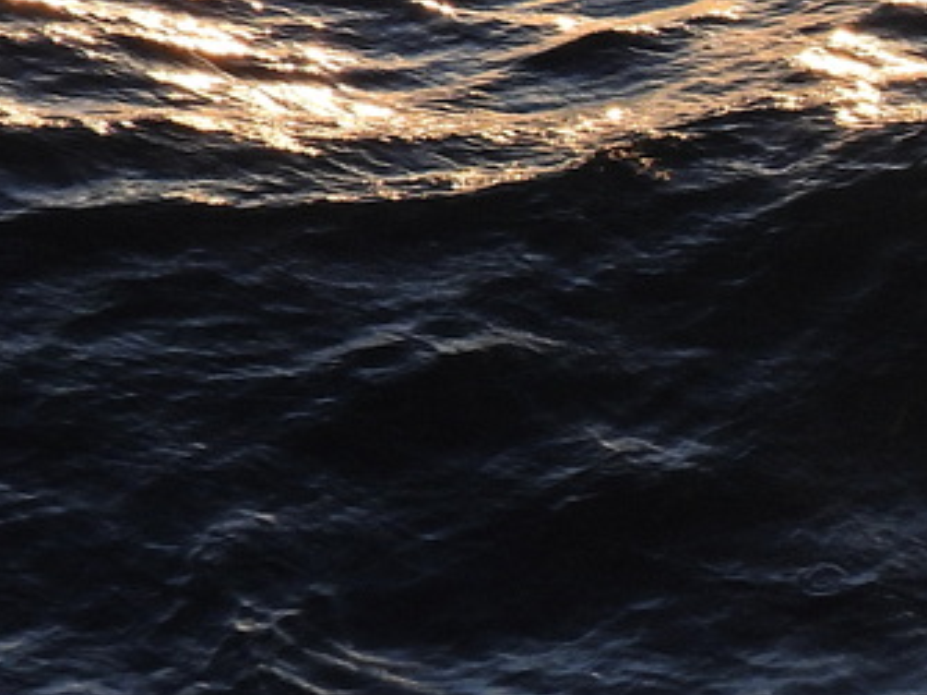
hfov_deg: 4.1
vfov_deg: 3.1
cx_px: 1572
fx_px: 12796
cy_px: 136
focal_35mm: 478
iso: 100
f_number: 4
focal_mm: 22.3
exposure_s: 1/250
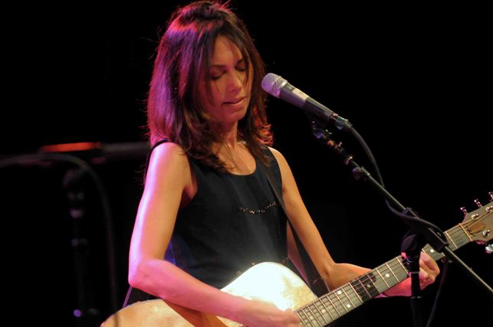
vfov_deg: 4.6
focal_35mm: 300
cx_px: 246
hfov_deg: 6.9
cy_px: 164
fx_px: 4103
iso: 1600
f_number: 2.8
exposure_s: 1/125
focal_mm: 200
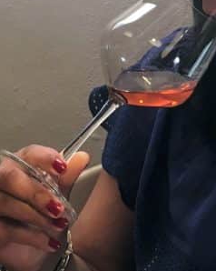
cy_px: 48
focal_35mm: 76
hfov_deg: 18.6
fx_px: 608
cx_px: 290
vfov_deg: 24.6
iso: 32
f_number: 2.2
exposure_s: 1/33
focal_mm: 4.15
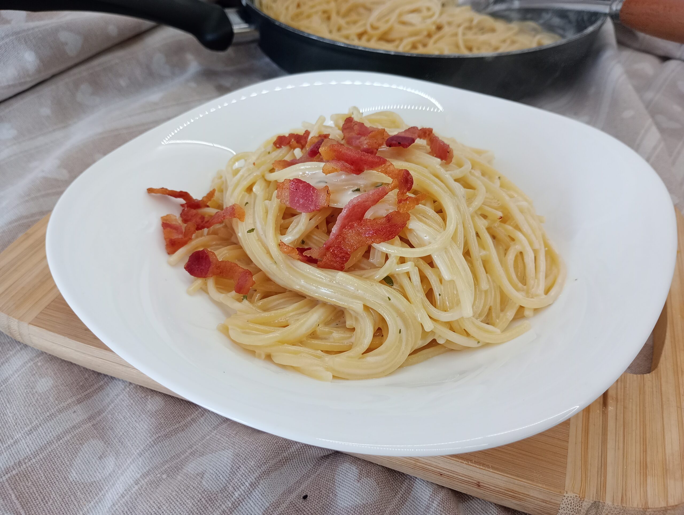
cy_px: 258
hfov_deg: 63.4
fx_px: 554
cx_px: 342
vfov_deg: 49.9
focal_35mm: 28
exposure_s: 1/99.9
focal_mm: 4.27
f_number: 1.8
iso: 576
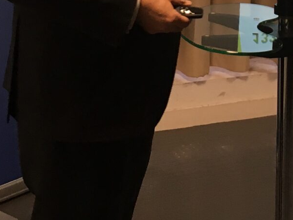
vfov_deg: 11.2
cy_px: -183
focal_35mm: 123
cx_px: 230
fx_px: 1041
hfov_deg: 15.9
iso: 80
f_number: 2.2
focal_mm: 4.15
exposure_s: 1/33
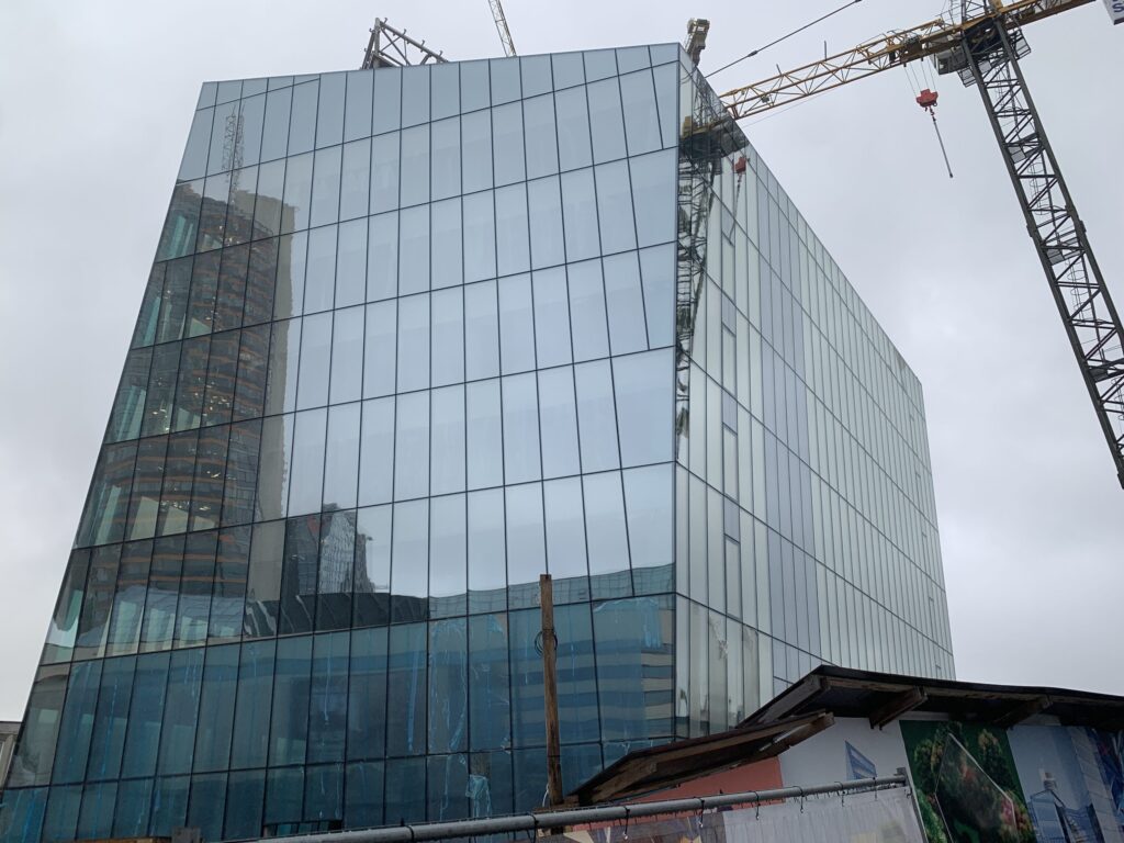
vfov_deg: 53.1
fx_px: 844
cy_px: 422
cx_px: 562
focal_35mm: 26
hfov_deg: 67.3
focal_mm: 4.25
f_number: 1.8
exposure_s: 1/190
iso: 25
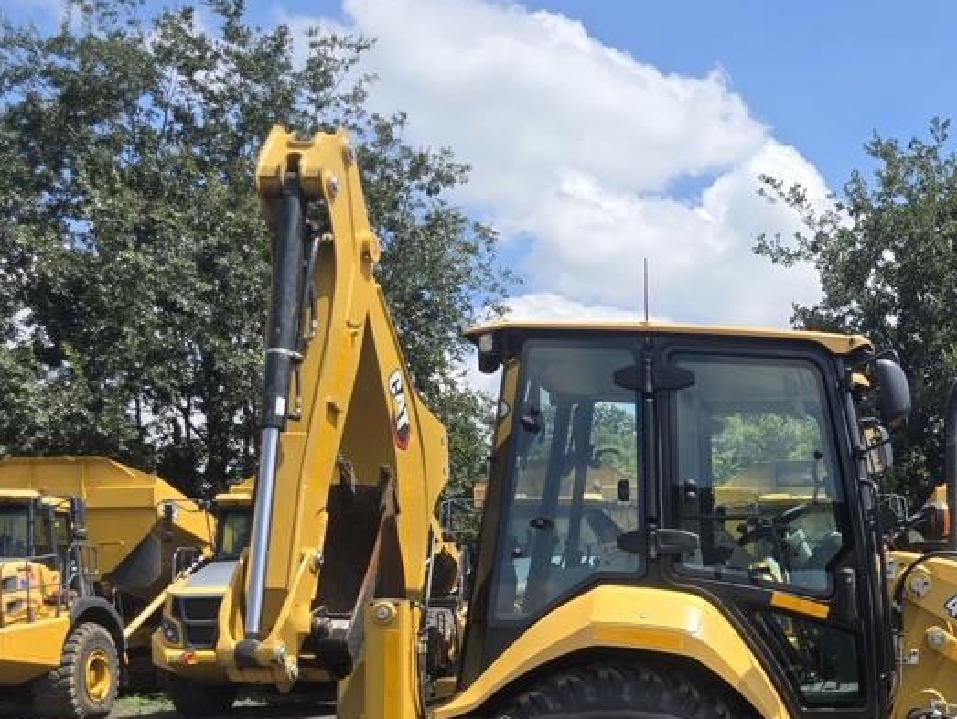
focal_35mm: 45
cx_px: 895
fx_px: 1245
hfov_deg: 38.6
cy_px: 639
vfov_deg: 30.9
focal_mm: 6.3
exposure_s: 1/673
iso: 12
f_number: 1.7
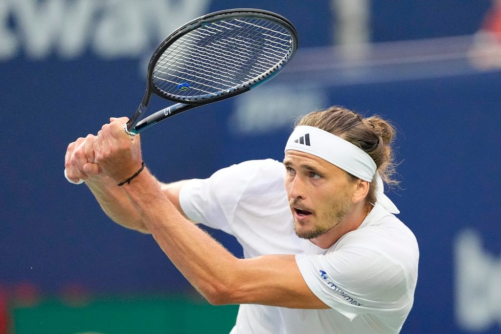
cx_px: 250
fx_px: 4175
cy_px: 167
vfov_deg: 4.6
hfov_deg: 6.9
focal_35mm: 300
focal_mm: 300
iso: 8000
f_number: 2.8
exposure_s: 1/6400
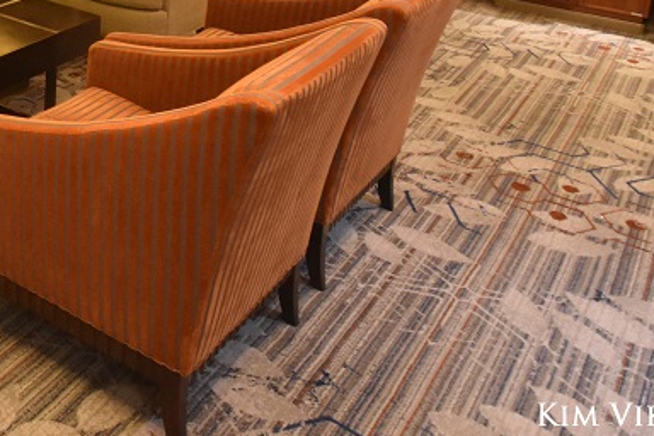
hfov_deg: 37.1
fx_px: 727
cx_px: -129
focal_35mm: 40
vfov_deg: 28.1
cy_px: -118
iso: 2800
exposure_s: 1/60
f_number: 4
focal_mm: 10
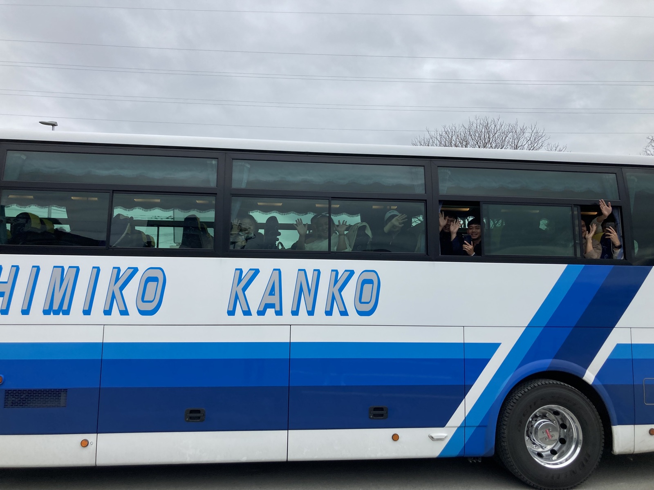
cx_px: 327
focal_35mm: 28
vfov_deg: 49.7
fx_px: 529
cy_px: 245
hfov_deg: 63.4
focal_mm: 3.99
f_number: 1.8
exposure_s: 1/425
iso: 20
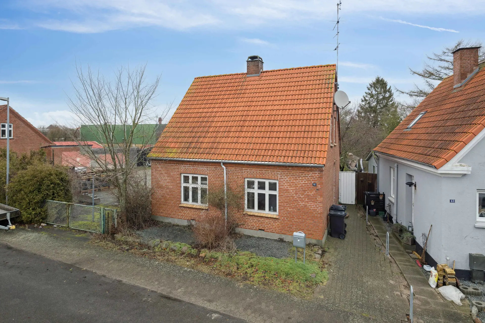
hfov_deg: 84.0
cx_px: 242
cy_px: 162
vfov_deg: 61.9
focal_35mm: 20
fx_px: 269
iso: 400
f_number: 6.3
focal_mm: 20
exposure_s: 1/50
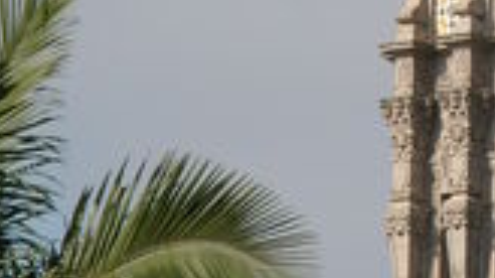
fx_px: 11490
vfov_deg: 1.4
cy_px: -260
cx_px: 570
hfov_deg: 2.5
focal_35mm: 876
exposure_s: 1/542
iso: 100
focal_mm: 56.7
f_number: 6.5
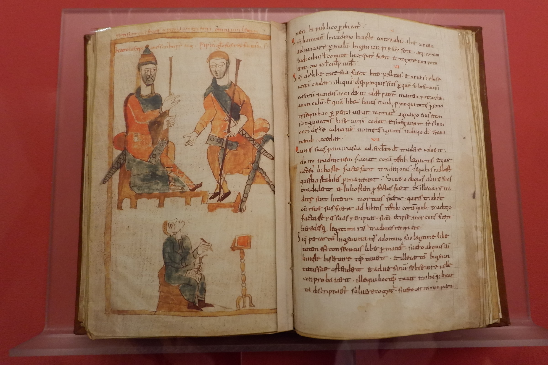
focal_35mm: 24
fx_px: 365
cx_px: 274
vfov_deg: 53.1
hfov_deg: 73.7
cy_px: 182
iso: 3200
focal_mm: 16
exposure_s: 1/17
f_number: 3.5
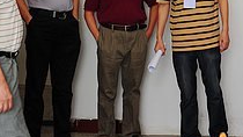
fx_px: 464
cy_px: 31
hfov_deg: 28.2
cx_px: 219
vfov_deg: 16.6
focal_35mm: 72
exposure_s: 1/25
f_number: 3.5
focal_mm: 24
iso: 400
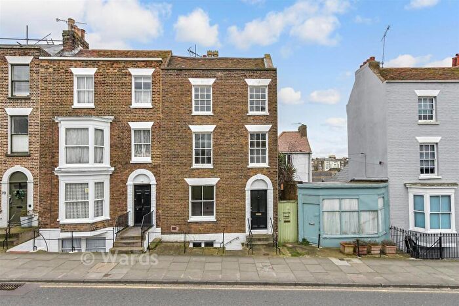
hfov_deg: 86.9
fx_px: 242
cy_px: 153
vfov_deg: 64.6
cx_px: 230
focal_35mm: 19
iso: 1250
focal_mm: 13
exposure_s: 1/320
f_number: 8
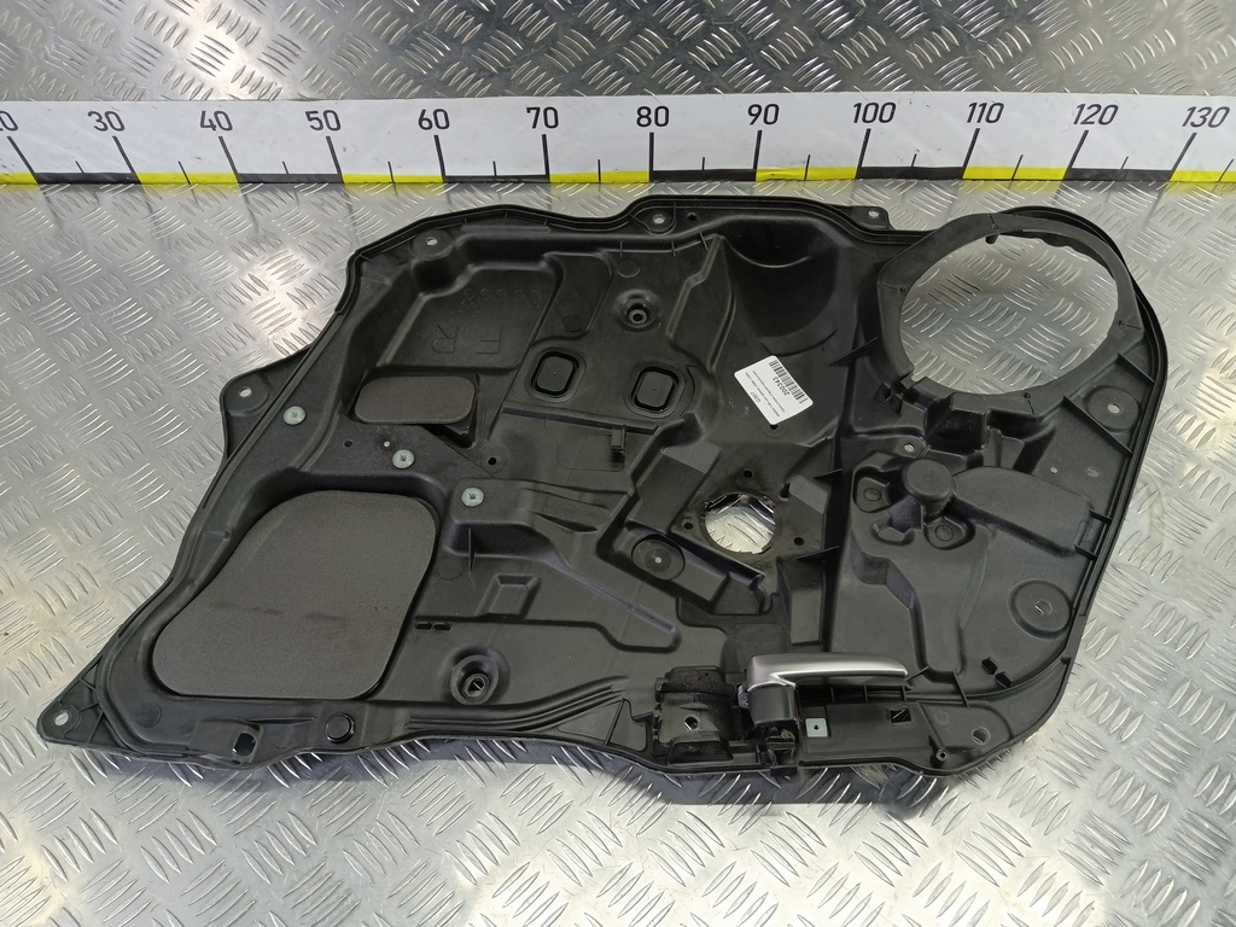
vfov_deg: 58.9
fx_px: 821
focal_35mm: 23
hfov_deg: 73.9
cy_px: 464
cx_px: 618
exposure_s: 1/50
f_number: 1.6
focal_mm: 4.11
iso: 164
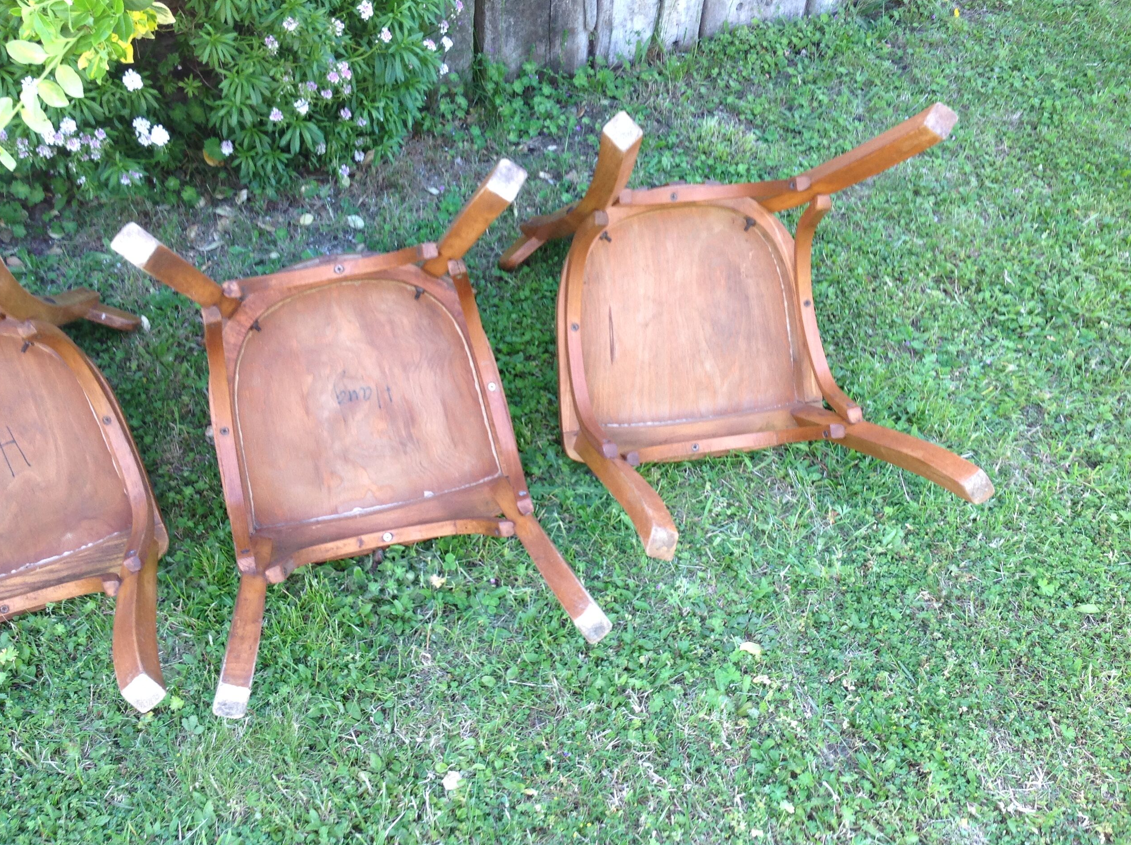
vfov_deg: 39.6
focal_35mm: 36
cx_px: 555
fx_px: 1174
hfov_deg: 51.4
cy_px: 412
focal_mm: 4.28
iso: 50
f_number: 2.4
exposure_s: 1/60
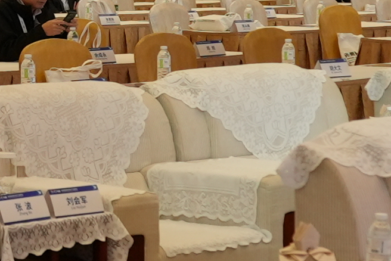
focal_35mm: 181
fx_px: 1967
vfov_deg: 7.5
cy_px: -29
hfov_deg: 11.0
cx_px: -145
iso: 800
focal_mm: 28
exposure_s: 1/200
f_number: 2.8
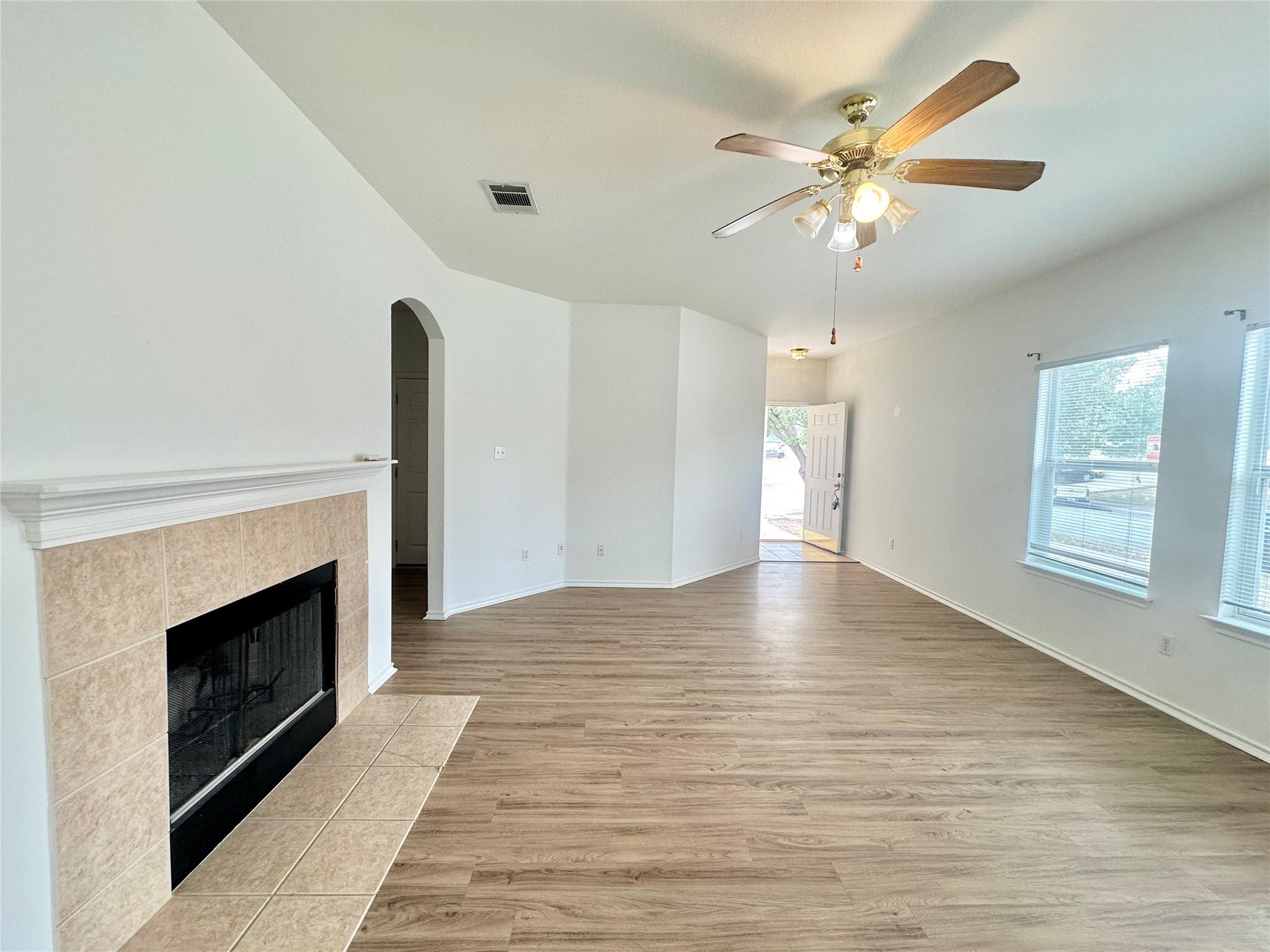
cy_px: 476
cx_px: 635
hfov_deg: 102.1
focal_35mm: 14
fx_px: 514
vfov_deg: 85.7
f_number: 2.2
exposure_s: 1/120
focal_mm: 2.22
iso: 125
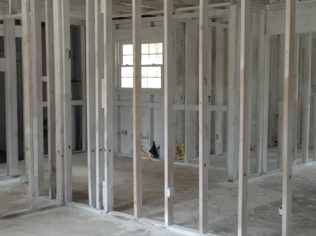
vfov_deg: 23.2
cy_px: 124
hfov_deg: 30.8
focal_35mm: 63
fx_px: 574
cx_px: 156
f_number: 2.4
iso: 40
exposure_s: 1/24
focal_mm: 3.3
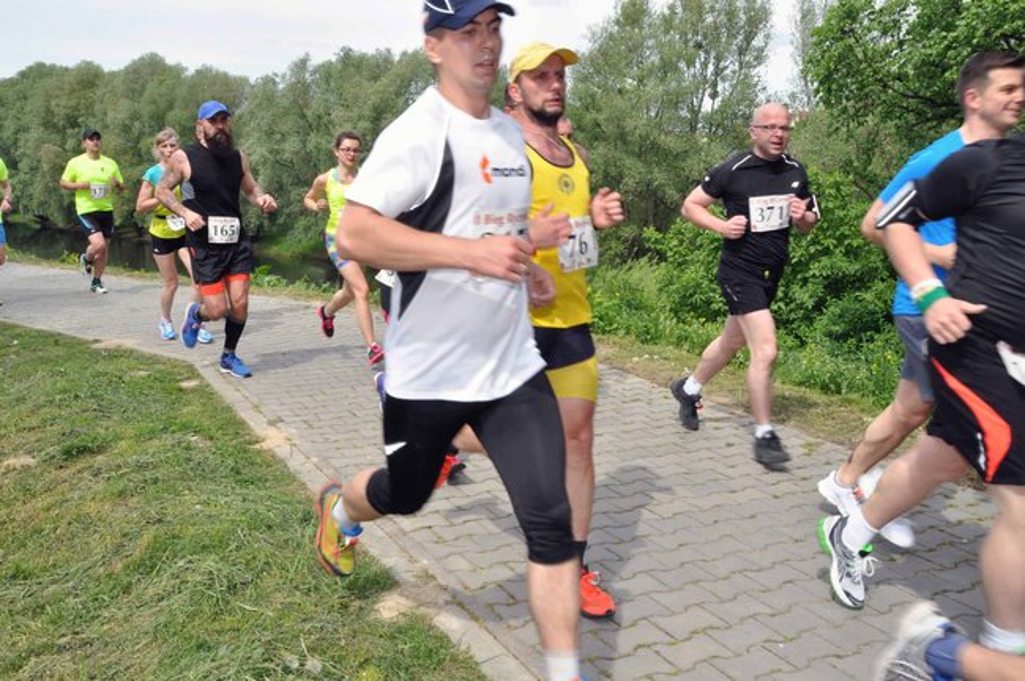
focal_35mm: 33
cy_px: 340
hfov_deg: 57.3
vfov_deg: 39.9
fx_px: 939
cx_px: 512
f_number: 25
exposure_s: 1/200
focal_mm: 22
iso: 800
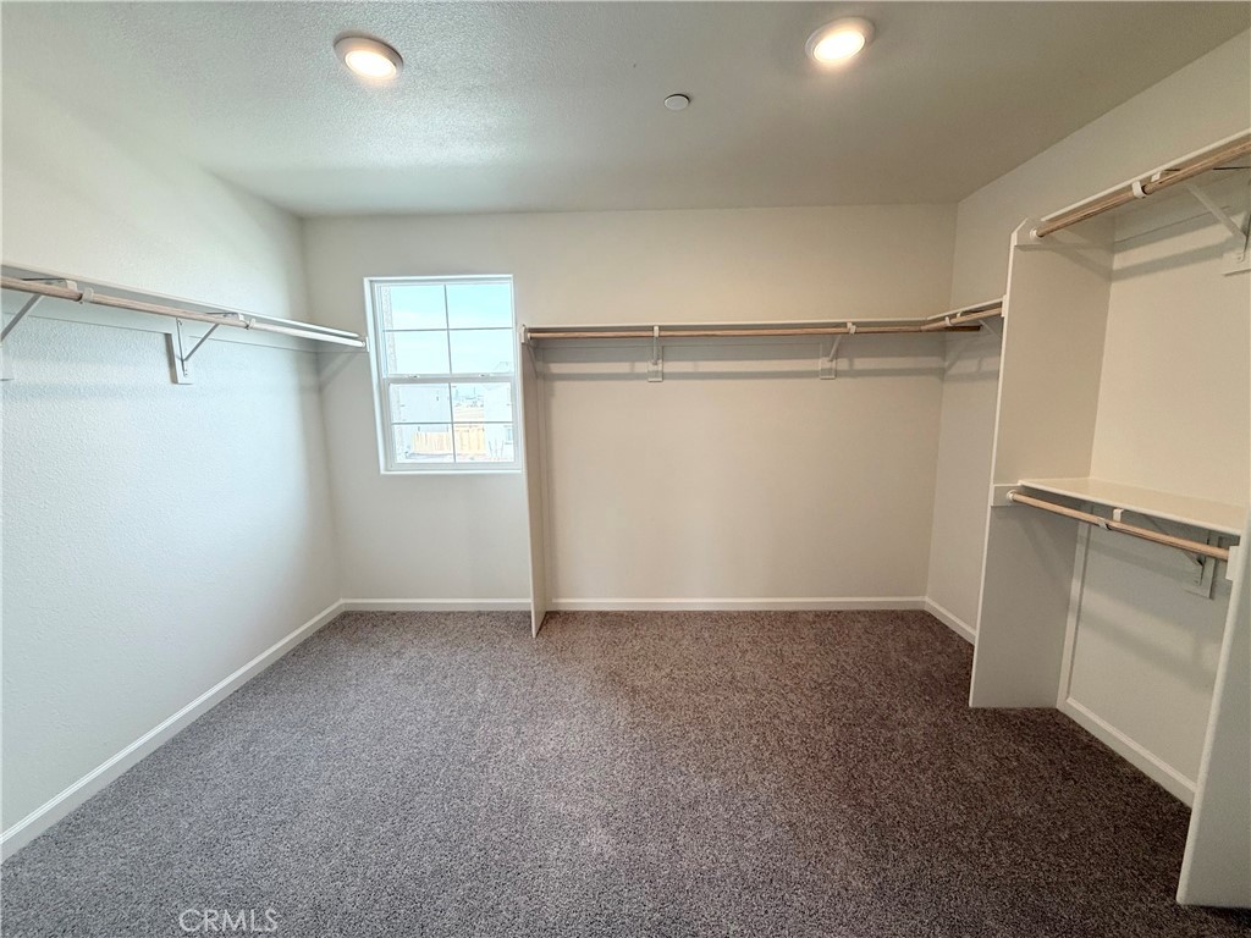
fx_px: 506
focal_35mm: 14
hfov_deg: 102.1
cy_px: 469
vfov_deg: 85.7
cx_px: 626
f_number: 2.2
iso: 125
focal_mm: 2.22
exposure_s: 1/120
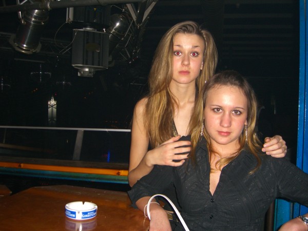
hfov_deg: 49.0
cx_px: 154
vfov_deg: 37.7
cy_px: 116
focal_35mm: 38
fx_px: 338
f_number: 2.8
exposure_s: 1/60
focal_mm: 7.9
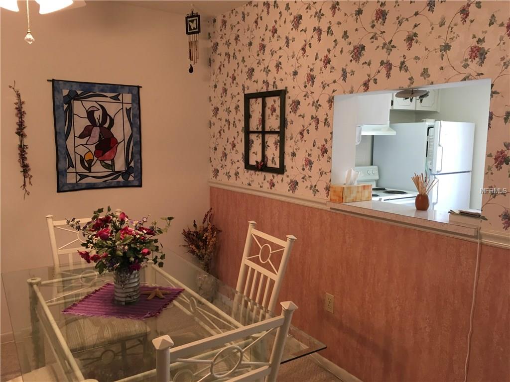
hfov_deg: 61.7
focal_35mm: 29
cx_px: 255
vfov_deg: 48.2
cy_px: 191
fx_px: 427
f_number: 2.2
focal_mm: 4.15
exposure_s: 1/30
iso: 80
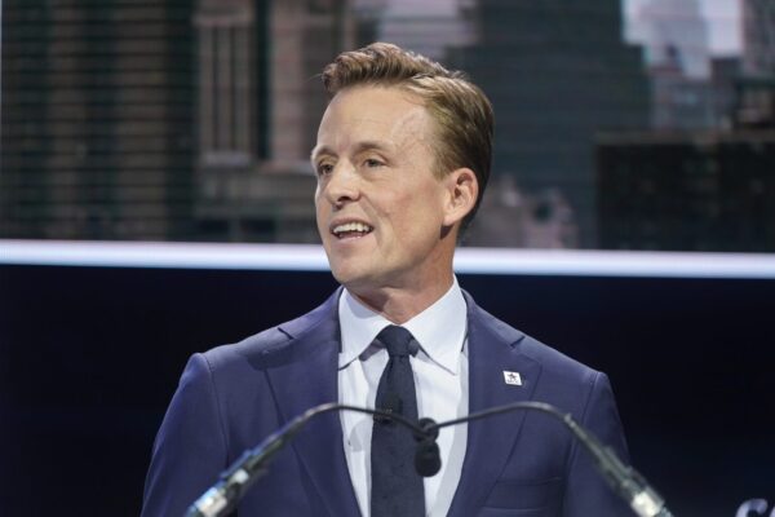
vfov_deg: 5.2
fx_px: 5640
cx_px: 388
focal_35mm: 262
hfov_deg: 7.9
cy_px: 258
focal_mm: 262
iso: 1250
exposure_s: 1/250
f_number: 4
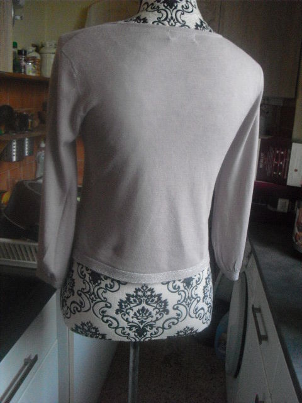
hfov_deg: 39.7
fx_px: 419
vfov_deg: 51.4
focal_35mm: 36
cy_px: 202
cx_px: 151
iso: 800
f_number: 3.1
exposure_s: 1/25
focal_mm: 6.3
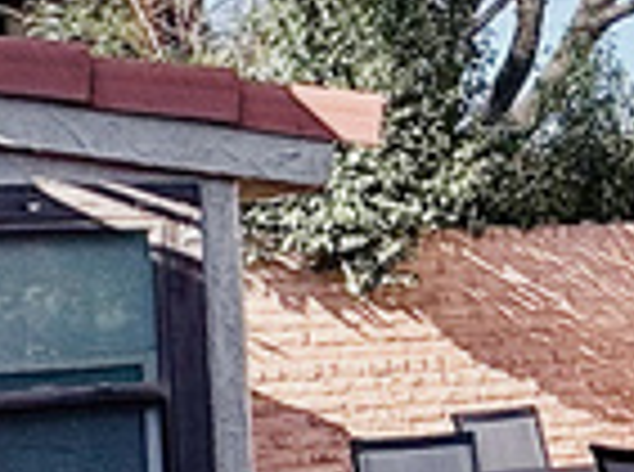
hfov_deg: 16.9
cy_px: 315
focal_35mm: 102
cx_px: 1034
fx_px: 1863
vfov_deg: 14.4
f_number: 2.2
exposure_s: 1/1600
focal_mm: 2.22
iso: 50
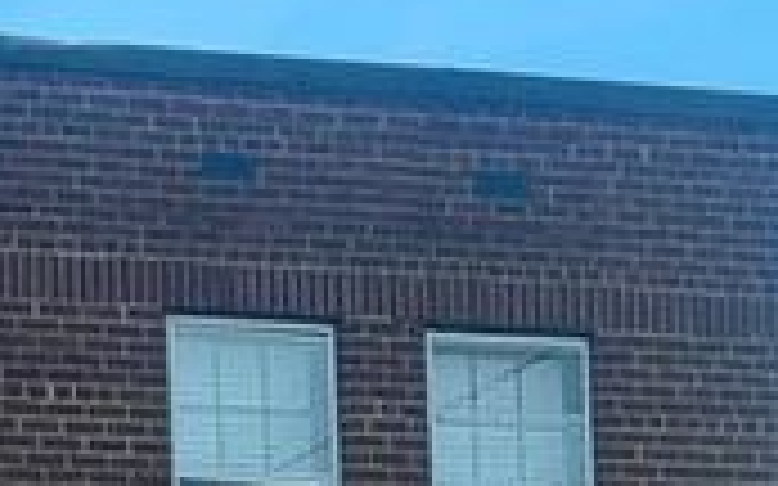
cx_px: -220
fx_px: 6677
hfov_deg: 6.6
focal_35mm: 315
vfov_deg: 4.1
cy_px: 1006
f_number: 2.8
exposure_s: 1/256
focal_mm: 9
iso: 32
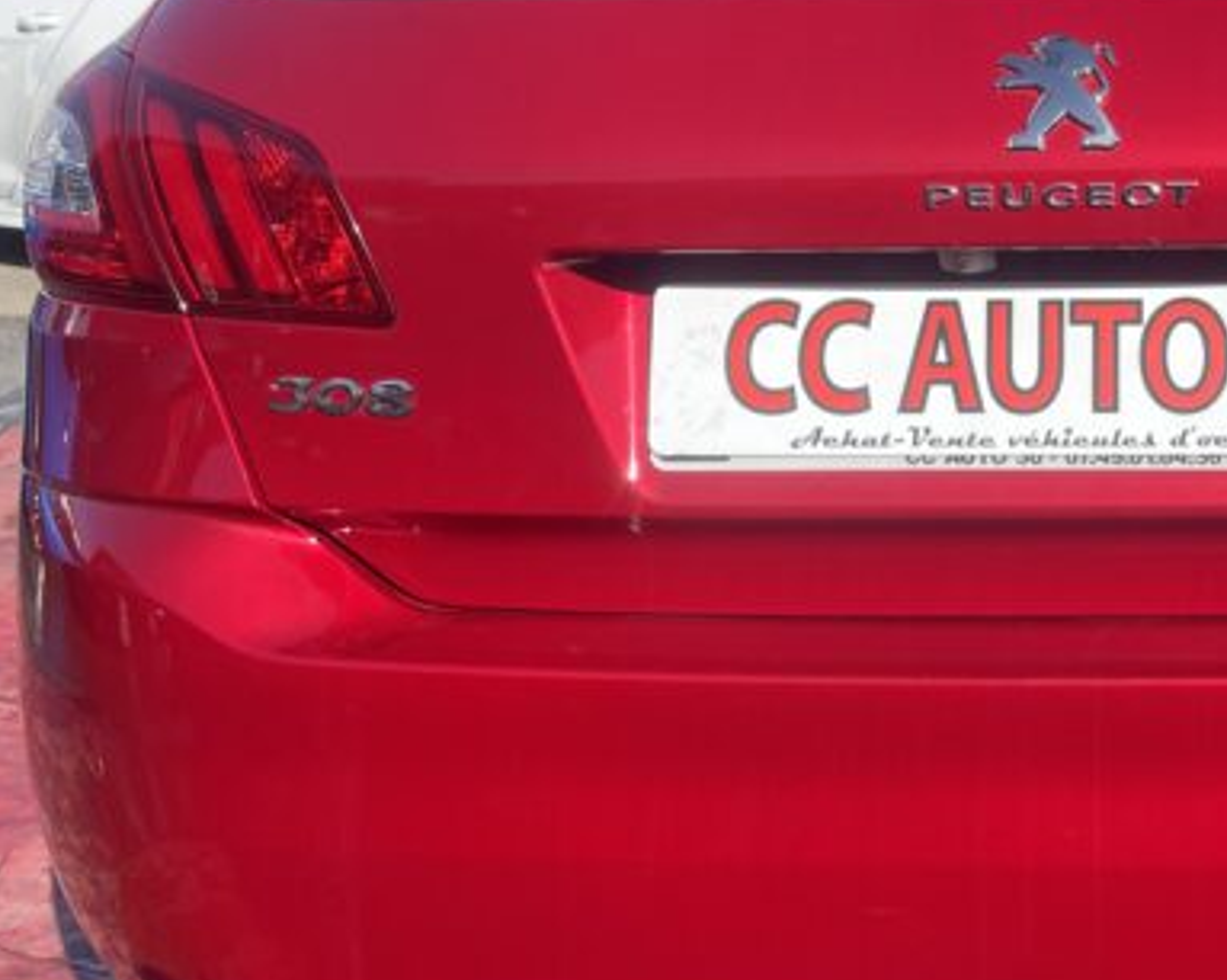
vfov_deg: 28.5
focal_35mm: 53
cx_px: 1089
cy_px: 404
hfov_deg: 33.6
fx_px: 1924
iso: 32
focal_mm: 4.2
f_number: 1.6
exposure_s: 1/1182
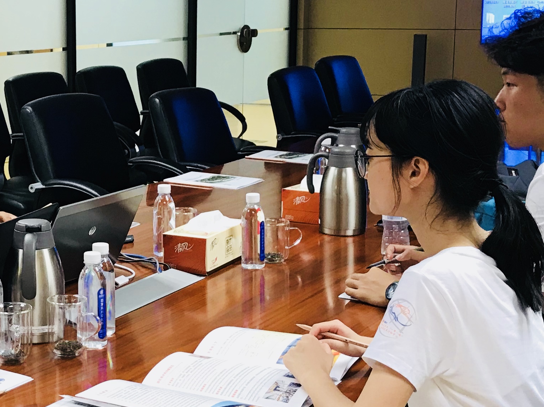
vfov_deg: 19.9
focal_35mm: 74
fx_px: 1163
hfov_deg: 25.8
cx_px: 99
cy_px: 230
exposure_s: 1/20
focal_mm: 3.99
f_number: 1.8
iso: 40
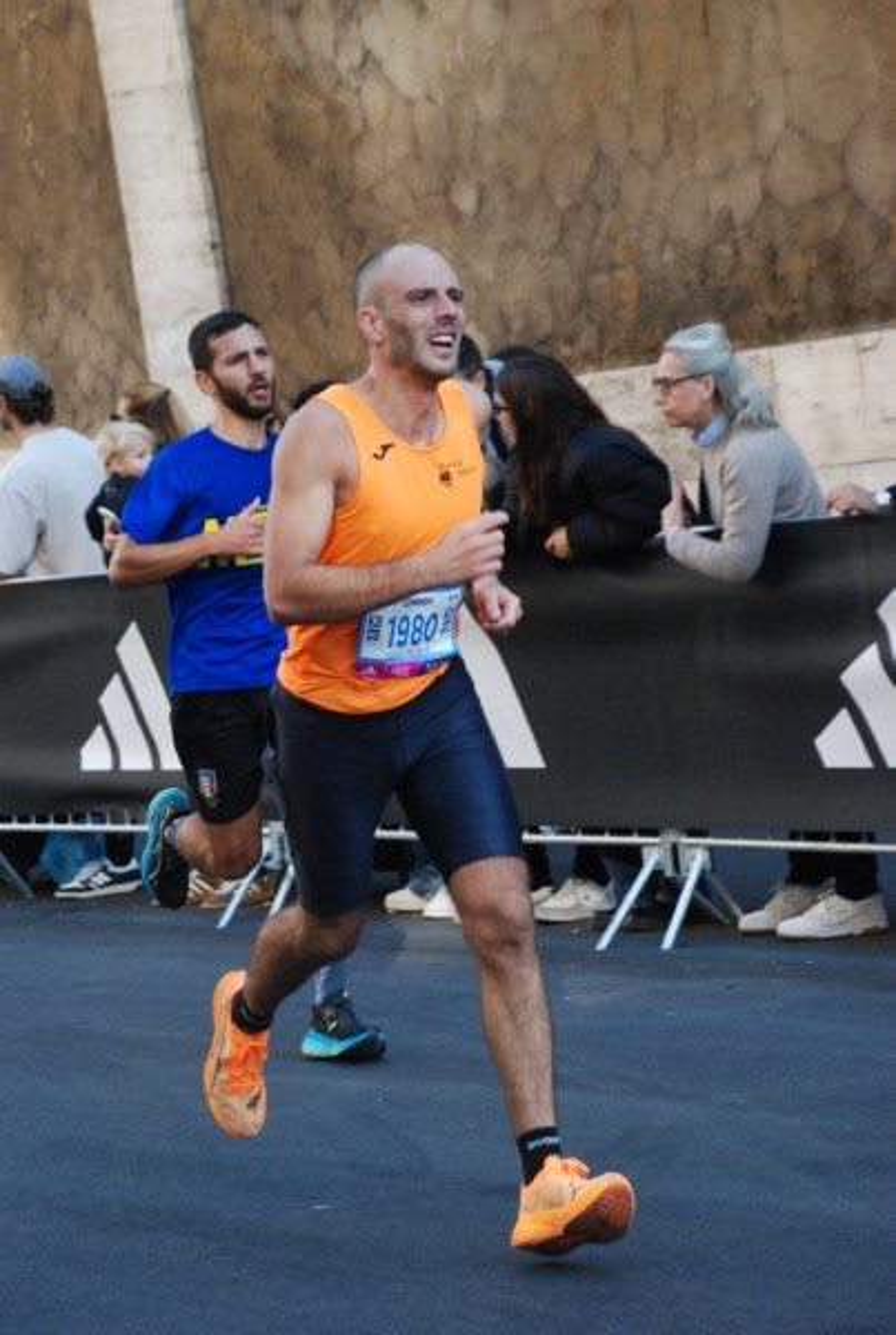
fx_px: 4178
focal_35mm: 112
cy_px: 668
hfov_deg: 12.2
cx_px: 448
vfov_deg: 18.1
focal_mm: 75
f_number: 5.6
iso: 1000
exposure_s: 1/320
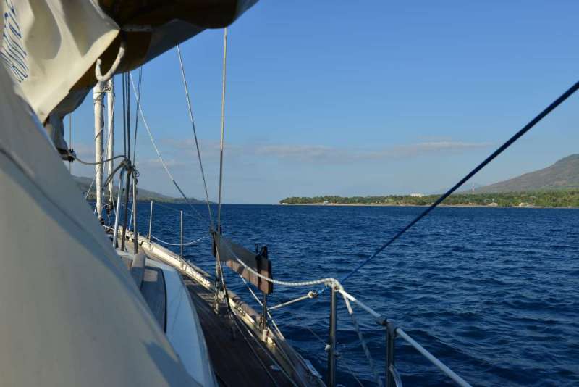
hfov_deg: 58.7
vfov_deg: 41.1
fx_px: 515
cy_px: 194
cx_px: 290
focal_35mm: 32
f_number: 11
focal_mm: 32
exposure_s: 1/500
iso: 250
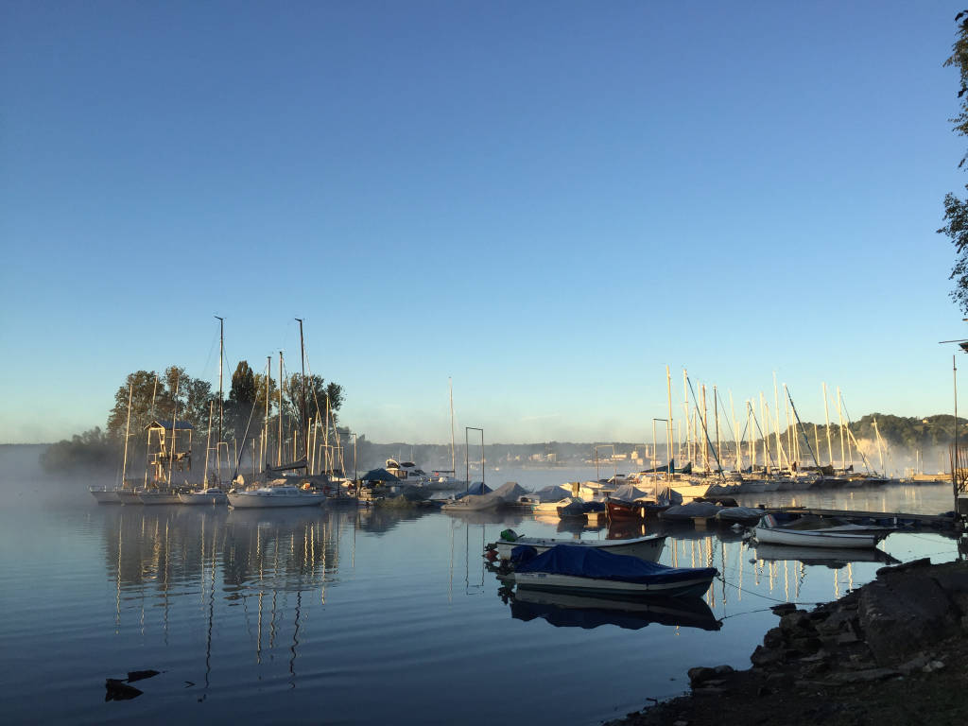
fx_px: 811
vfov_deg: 48.2
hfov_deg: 61.7
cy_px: 363
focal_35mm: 29
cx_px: 484
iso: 32
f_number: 2.2
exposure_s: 1/842
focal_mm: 4.15
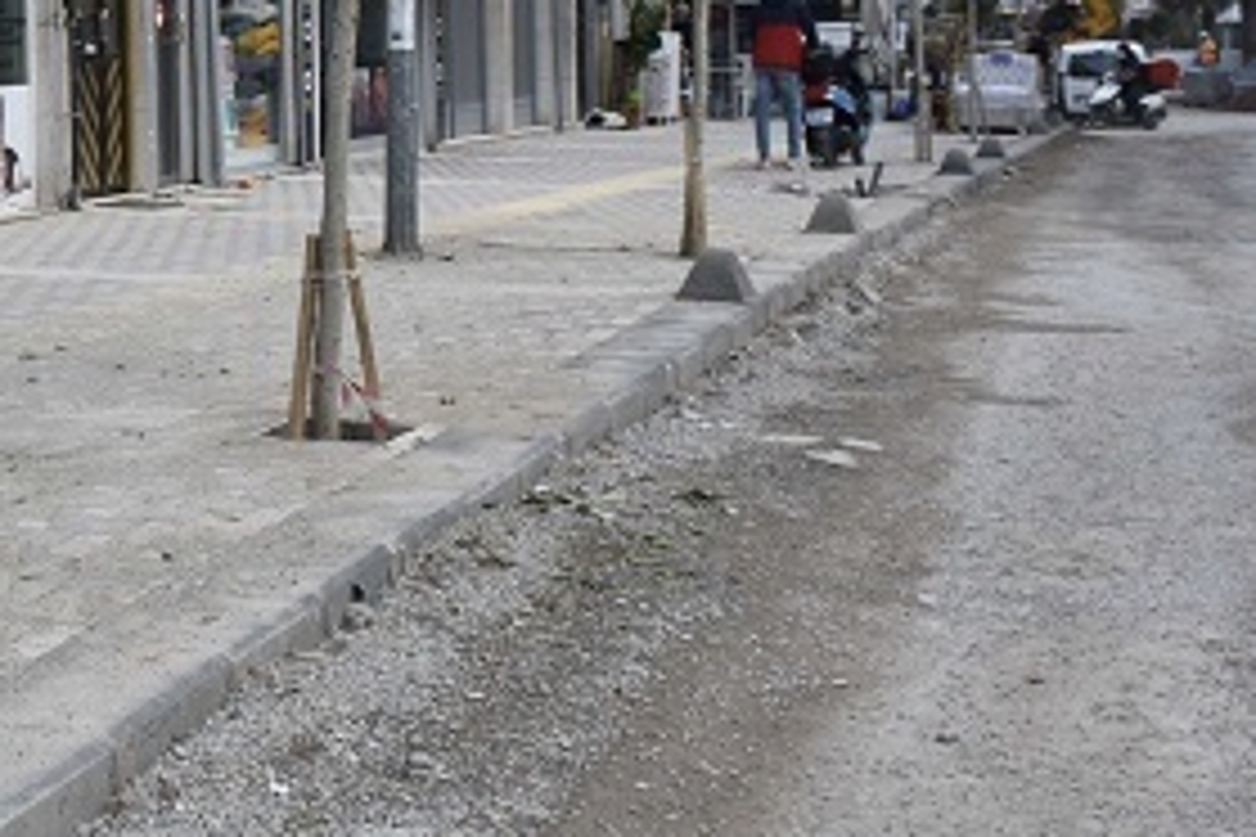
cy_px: 70
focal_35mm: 73
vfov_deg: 18.3
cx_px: -74
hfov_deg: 25.9
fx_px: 2547
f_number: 8
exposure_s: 1/500
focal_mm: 18
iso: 360
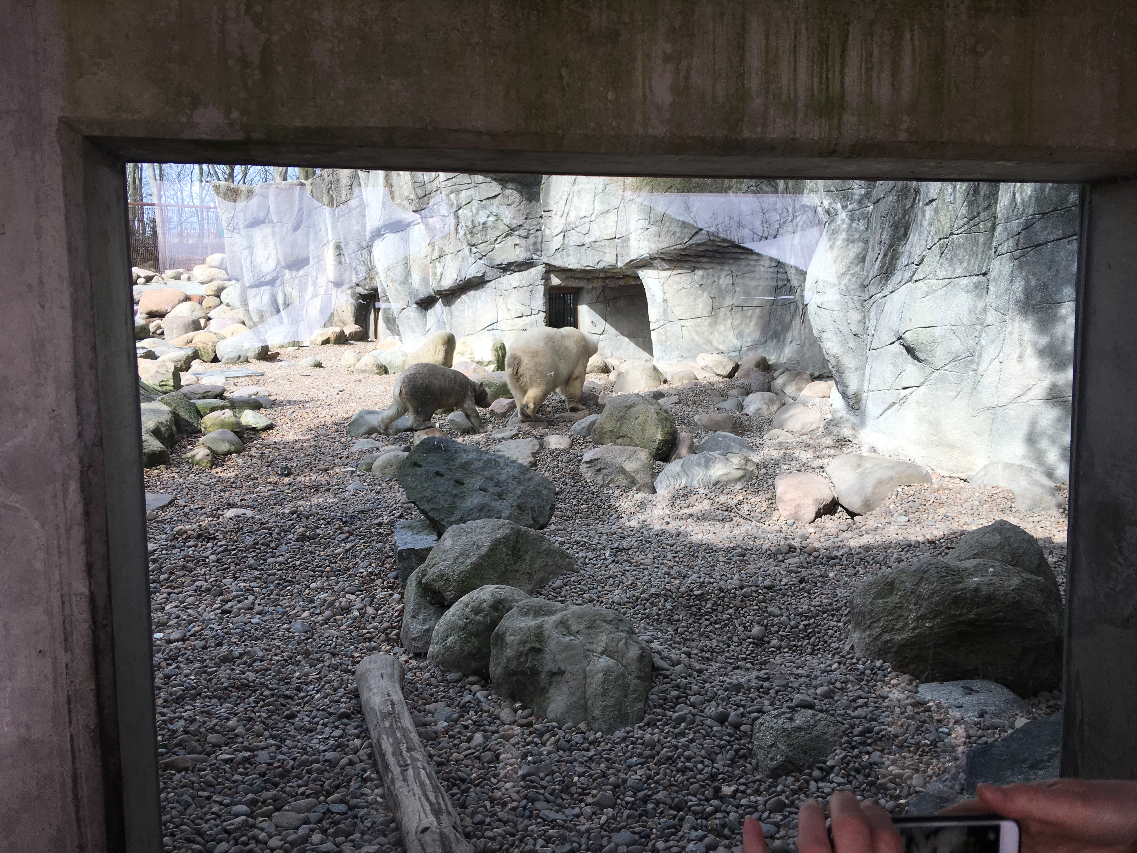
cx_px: 568
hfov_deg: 61.7
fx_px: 953
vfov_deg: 48.2
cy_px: 426
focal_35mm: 29
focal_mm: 4.15
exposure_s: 1/386
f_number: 2.2
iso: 25
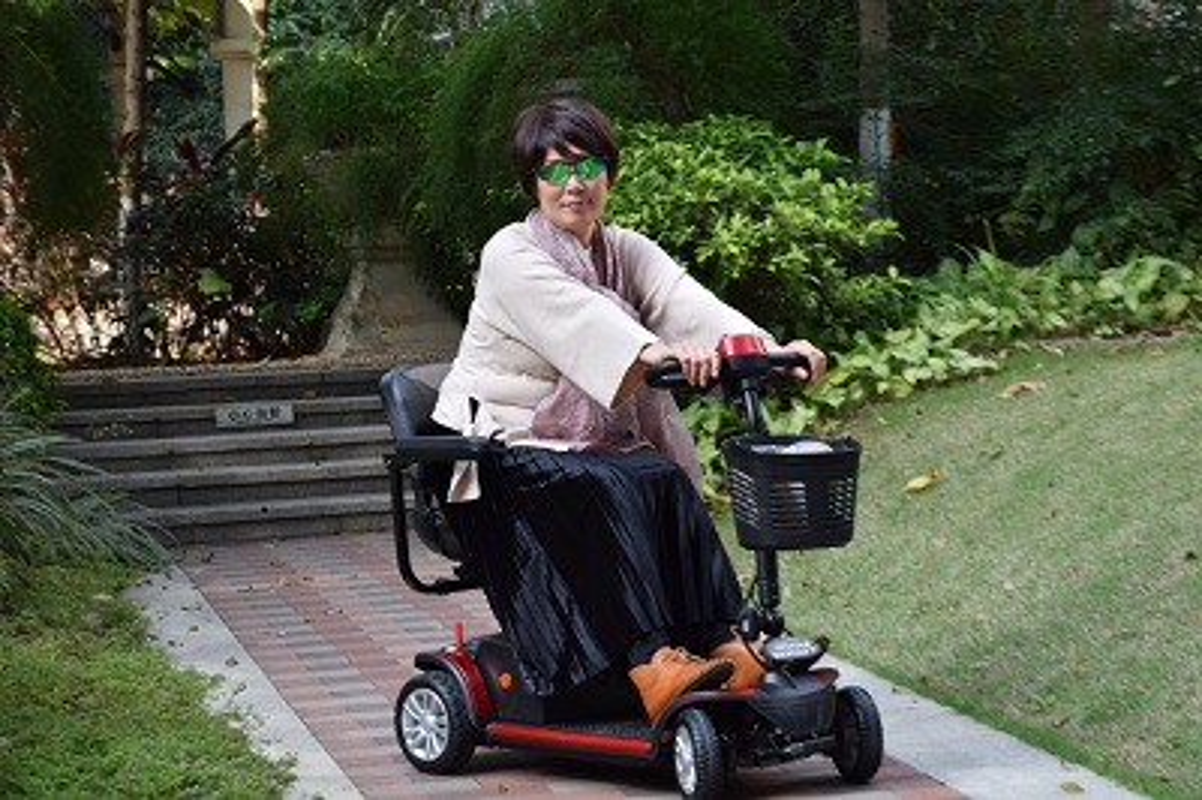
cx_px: 601
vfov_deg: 16.5
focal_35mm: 82
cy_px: 400
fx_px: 2752
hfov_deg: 24.6
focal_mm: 55
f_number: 5.6
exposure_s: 1/50
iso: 100
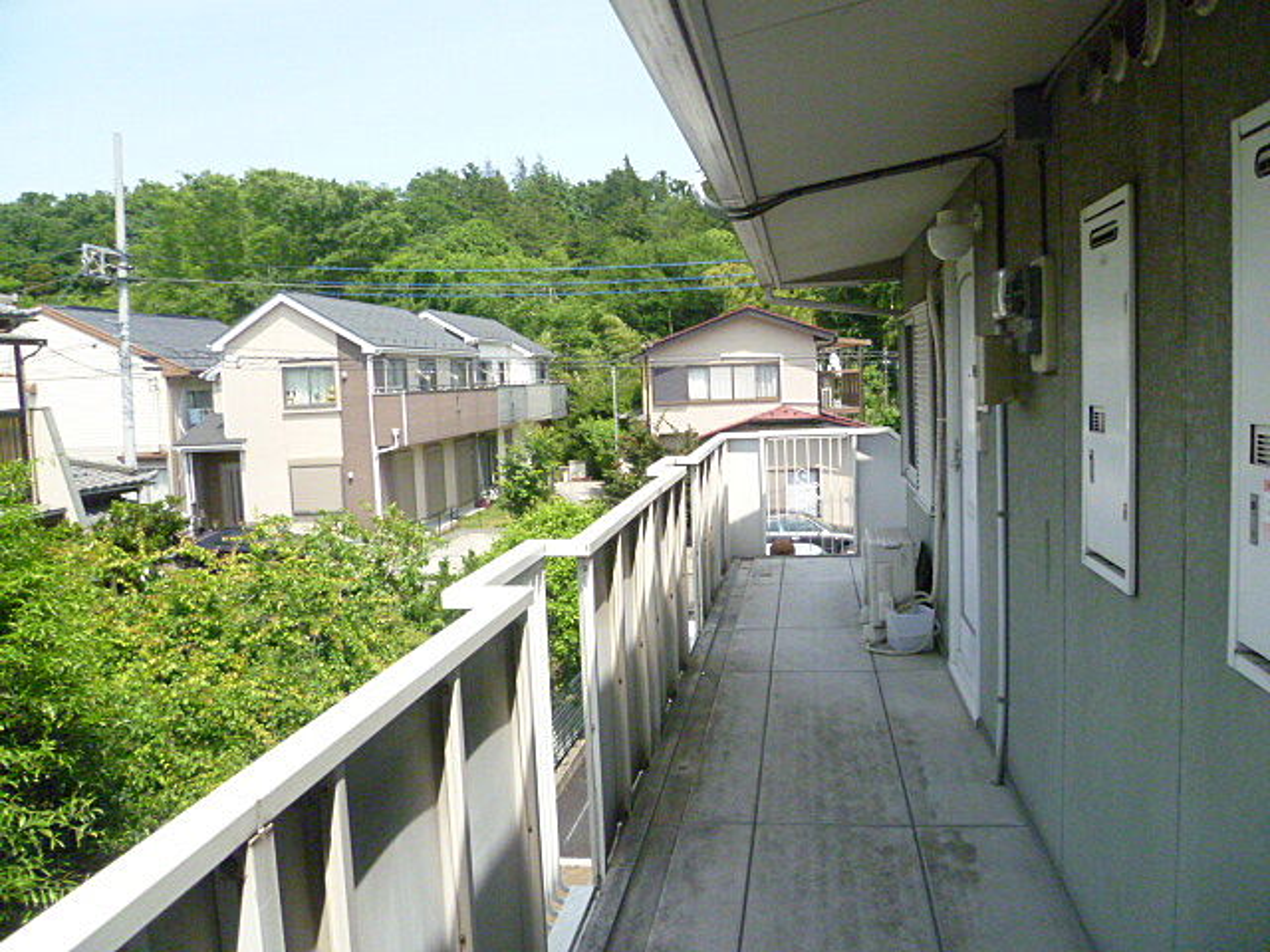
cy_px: 476
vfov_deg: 49.7
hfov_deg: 63.4
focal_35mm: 28
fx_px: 1027
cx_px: 635
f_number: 9
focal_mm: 5
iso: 800
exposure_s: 1/640
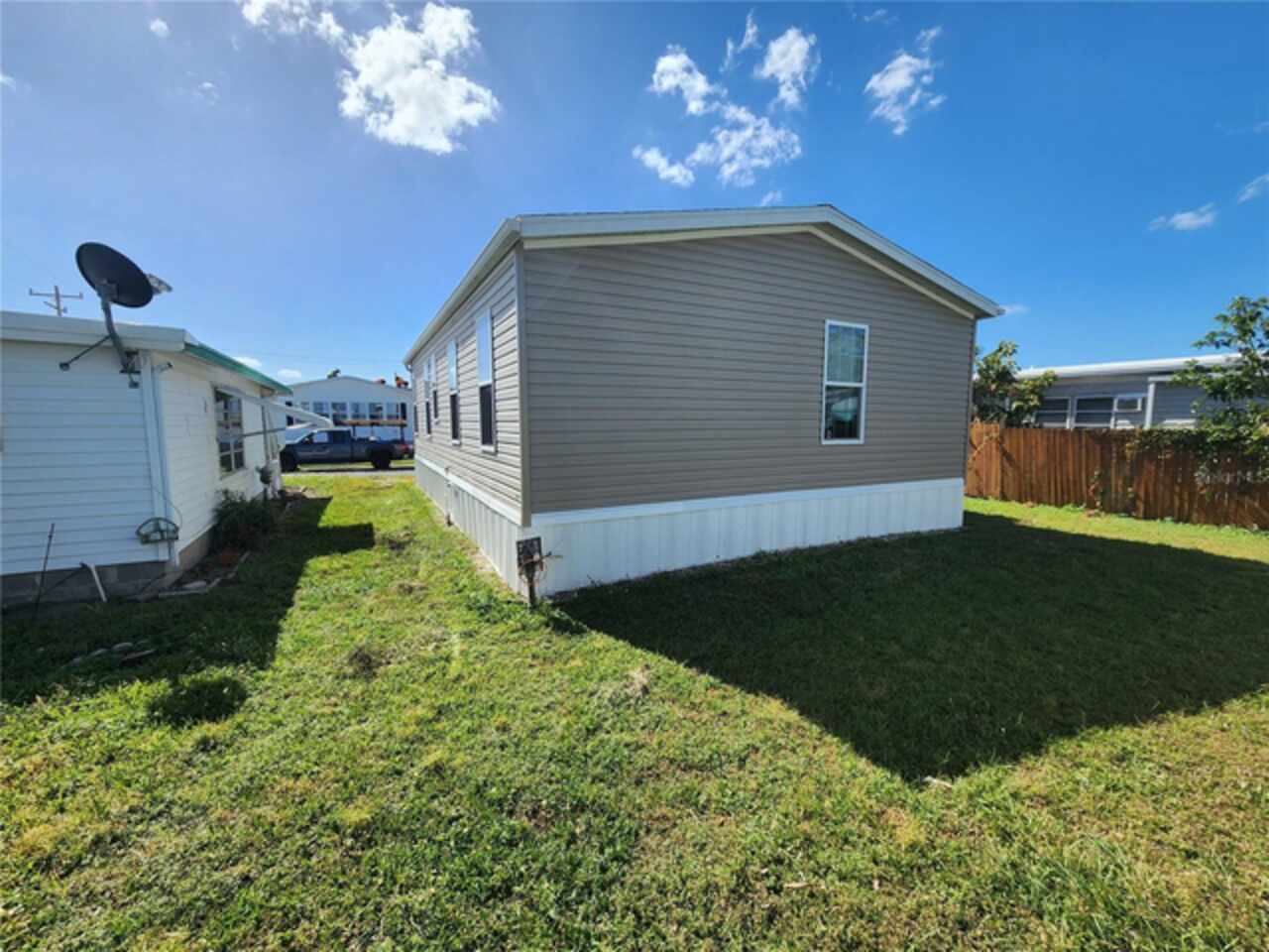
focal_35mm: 13
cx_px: 634
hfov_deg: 106.2
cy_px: 476
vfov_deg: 89.9
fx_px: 477
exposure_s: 1/2016
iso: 50
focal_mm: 2.2
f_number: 2.2
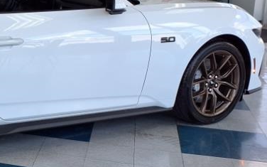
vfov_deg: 16.7
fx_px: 568
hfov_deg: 24.1
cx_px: -51
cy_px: 66
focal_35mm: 78
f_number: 1.9
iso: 40
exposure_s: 1/123
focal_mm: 3.58
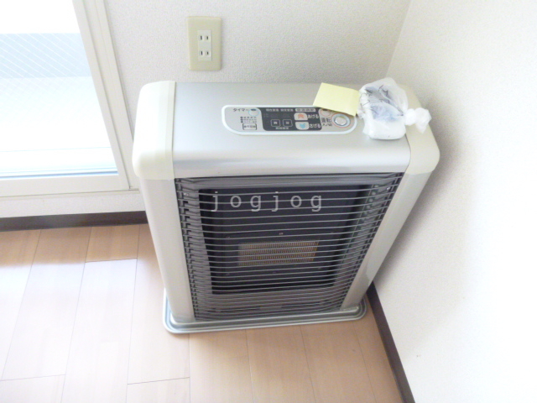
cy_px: 202
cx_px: 268
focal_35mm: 25
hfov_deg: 69.4
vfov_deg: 54.9
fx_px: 388
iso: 800
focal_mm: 4.5
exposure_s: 1/20
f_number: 3.9
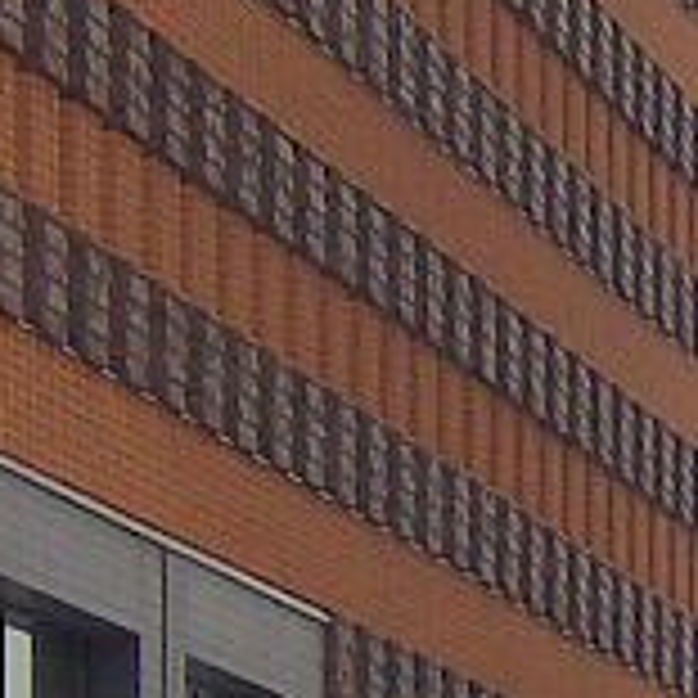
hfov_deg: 4.3
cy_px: 840
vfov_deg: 4.3
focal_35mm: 407
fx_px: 9285
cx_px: 1351
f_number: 6.2
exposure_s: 1/281
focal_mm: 11.6
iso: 100
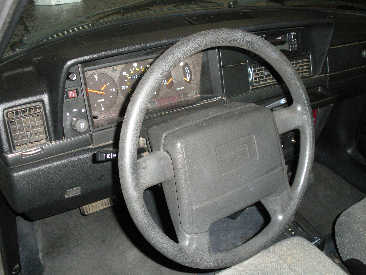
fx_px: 381
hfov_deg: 51.4
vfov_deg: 39.7
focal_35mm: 36
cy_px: 138
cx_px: 183
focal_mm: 6.3
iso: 299
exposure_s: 1/60
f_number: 3.5
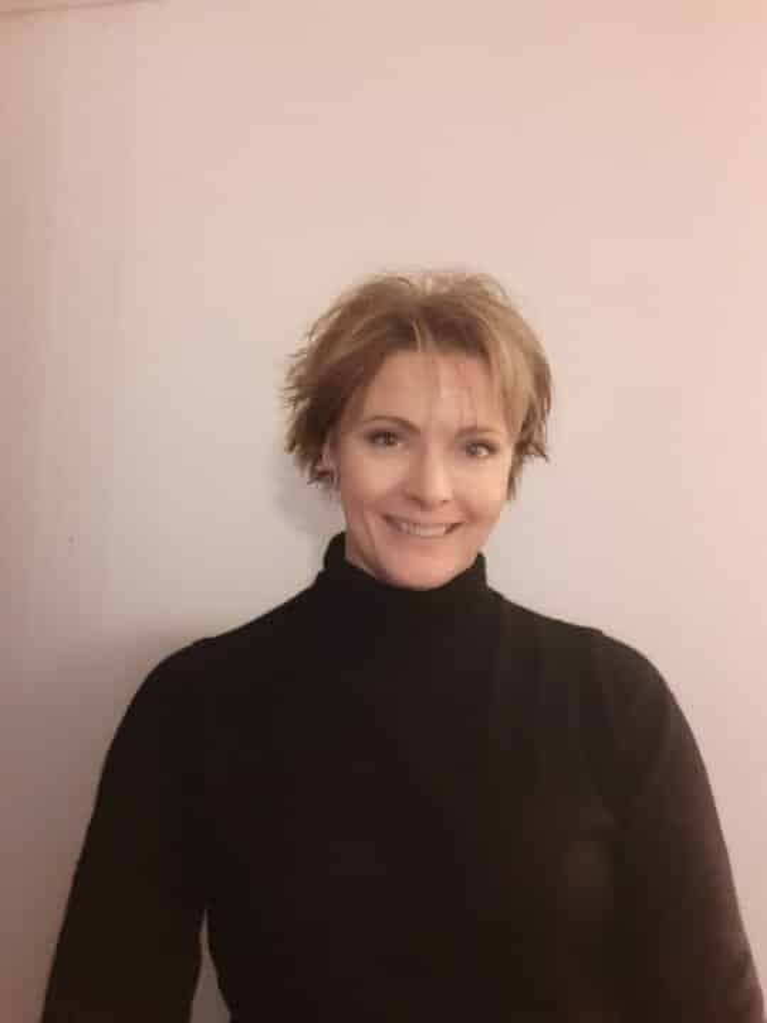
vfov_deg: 58.4
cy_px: 512
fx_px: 916
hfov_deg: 45.4
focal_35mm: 31
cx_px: 384
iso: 1250
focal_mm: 3.75
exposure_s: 1/8
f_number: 2
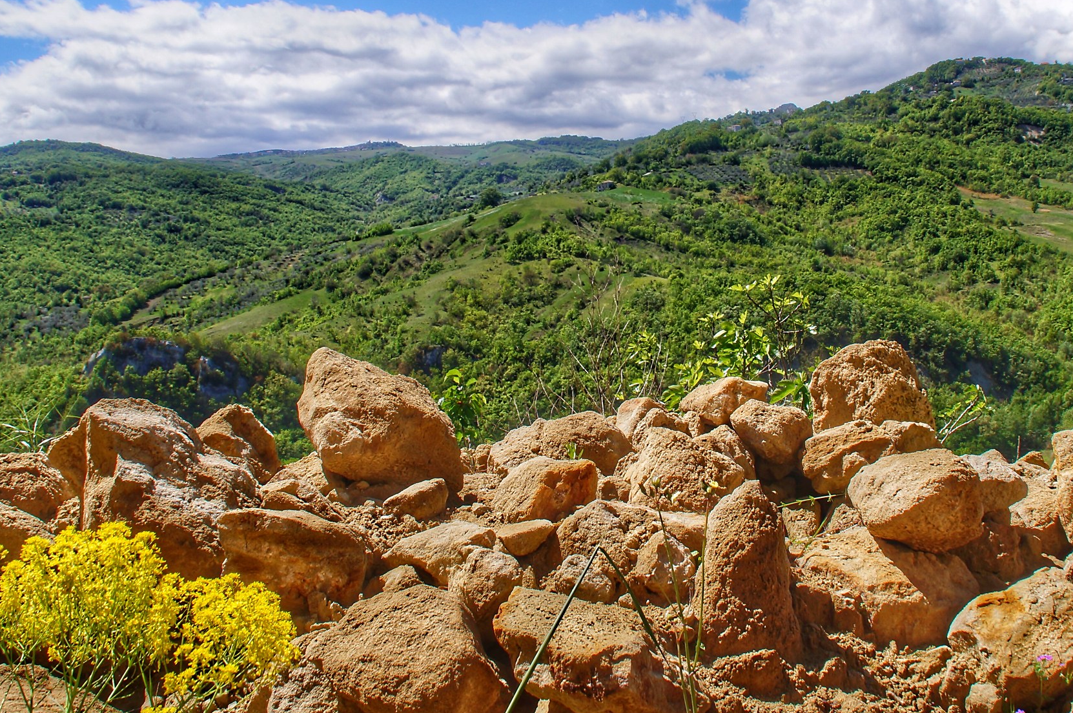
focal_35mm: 39
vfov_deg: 33.9
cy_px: 258
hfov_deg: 49.5
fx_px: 1161
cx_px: 610
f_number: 13
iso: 100
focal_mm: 18
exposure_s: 1/200
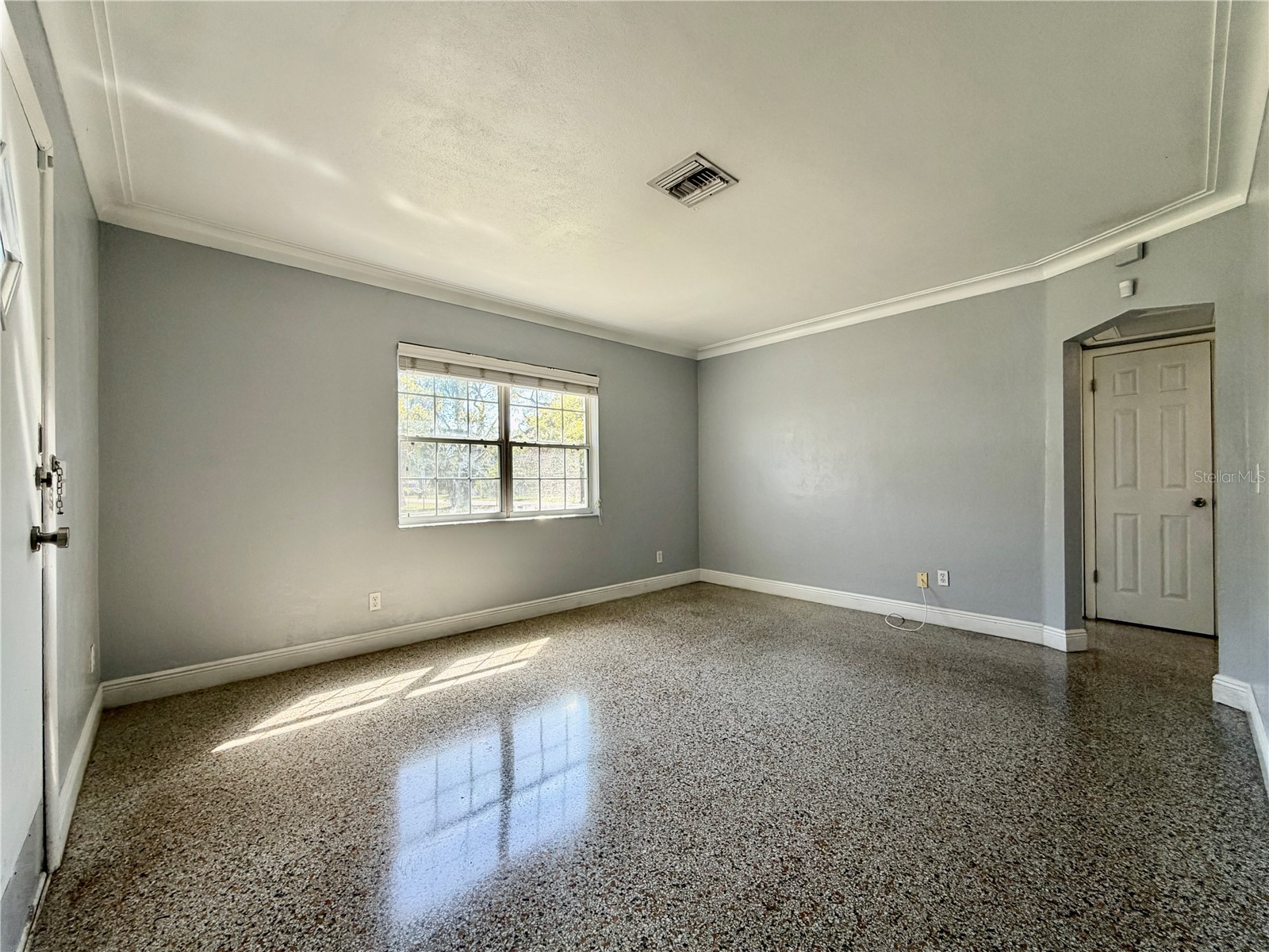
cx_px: 634
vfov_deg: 85.7
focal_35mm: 14
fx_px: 513
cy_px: 476
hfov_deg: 102.1
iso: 80
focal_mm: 2.22
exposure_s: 1/121
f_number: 2.2
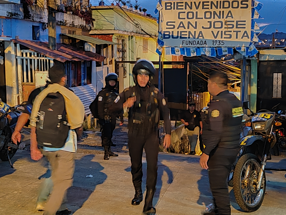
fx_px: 446
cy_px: 108
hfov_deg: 35.5
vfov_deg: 27.0
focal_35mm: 54
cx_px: 143
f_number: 1.9
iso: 5782
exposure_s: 1/20
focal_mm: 5.52
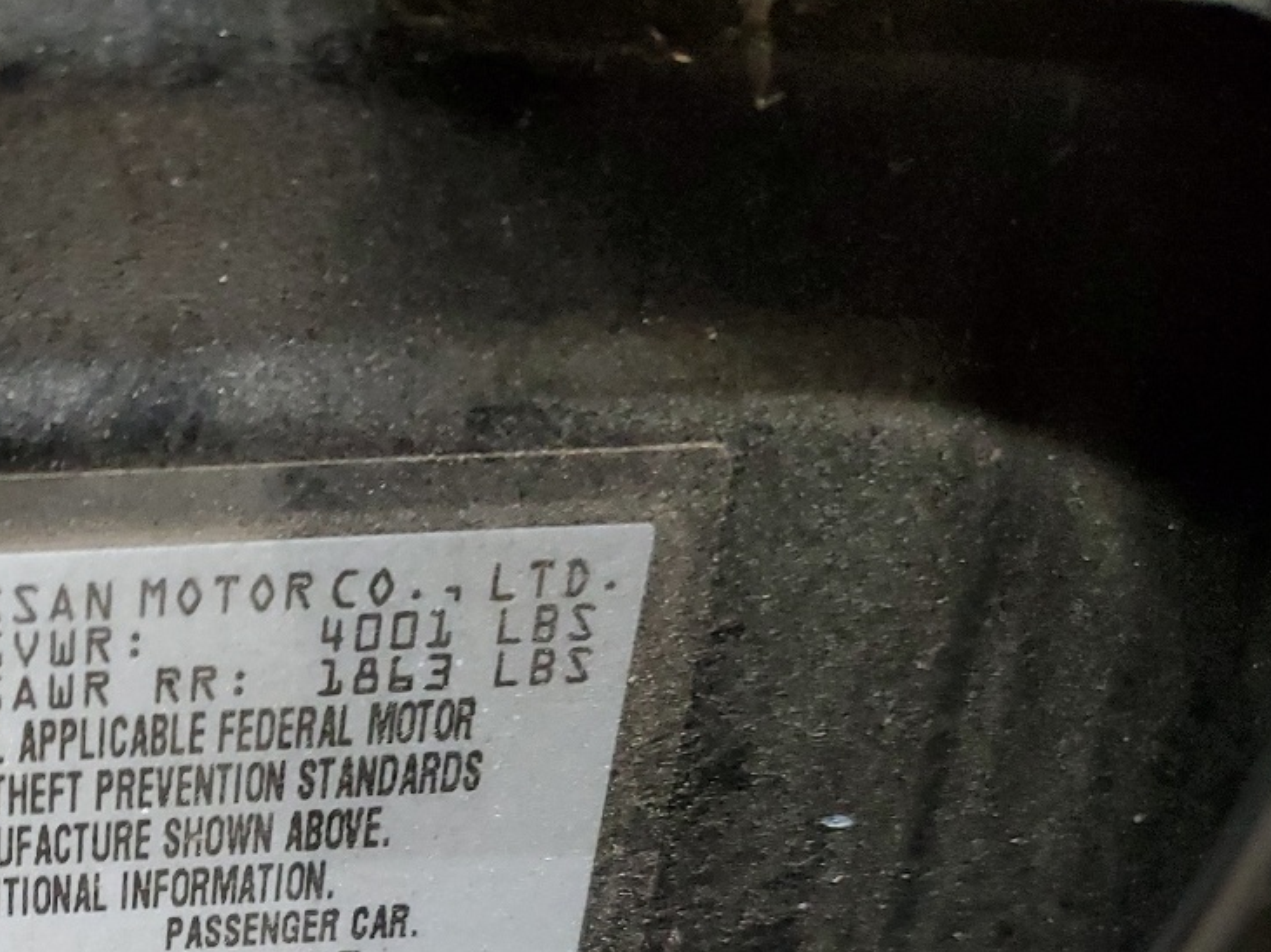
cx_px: -19
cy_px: 888
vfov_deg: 24.8
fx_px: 2092
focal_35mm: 57
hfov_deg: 31.1
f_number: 1.5
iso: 336
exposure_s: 1/40
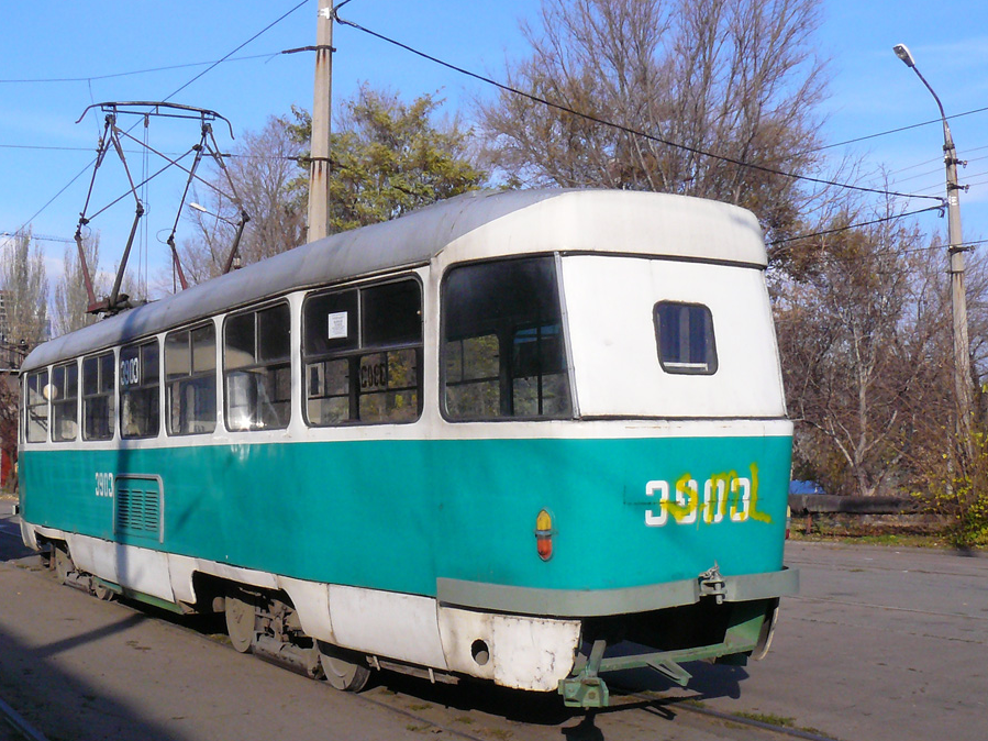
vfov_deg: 35.1
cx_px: 451
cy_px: 353
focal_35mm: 41
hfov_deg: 45.7
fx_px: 1170
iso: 200
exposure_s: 1/320
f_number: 8
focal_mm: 6
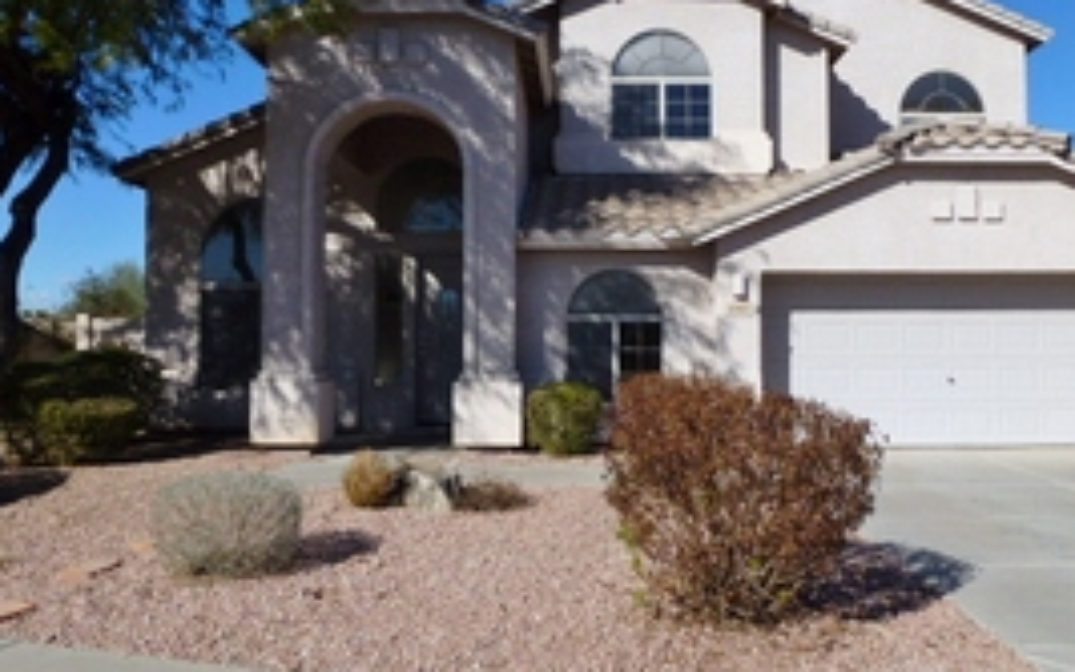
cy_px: 318
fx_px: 967
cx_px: 592
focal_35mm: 33
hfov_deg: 58.0
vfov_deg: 38.3
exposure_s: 1/1300
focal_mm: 4.3
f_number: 4
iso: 100
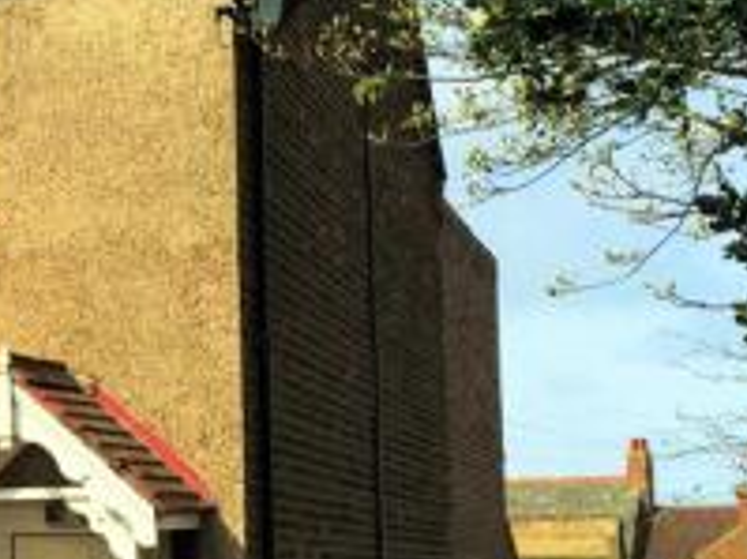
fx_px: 1833
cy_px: 298
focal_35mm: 85
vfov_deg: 17.3
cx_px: -32
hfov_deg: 22.0
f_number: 2.2
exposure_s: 1/2326
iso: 32
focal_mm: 4.15
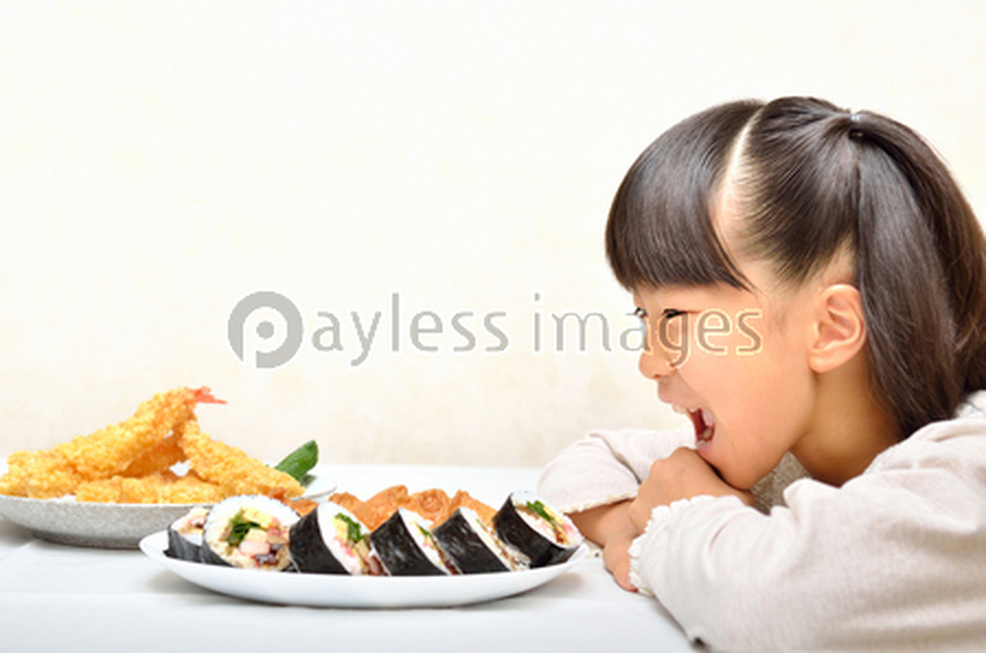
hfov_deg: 39.0
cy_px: 326
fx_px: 1394
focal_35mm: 51
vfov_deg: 26.4
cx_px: 493
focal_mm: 34
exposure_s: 1/320
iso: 100
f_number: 4
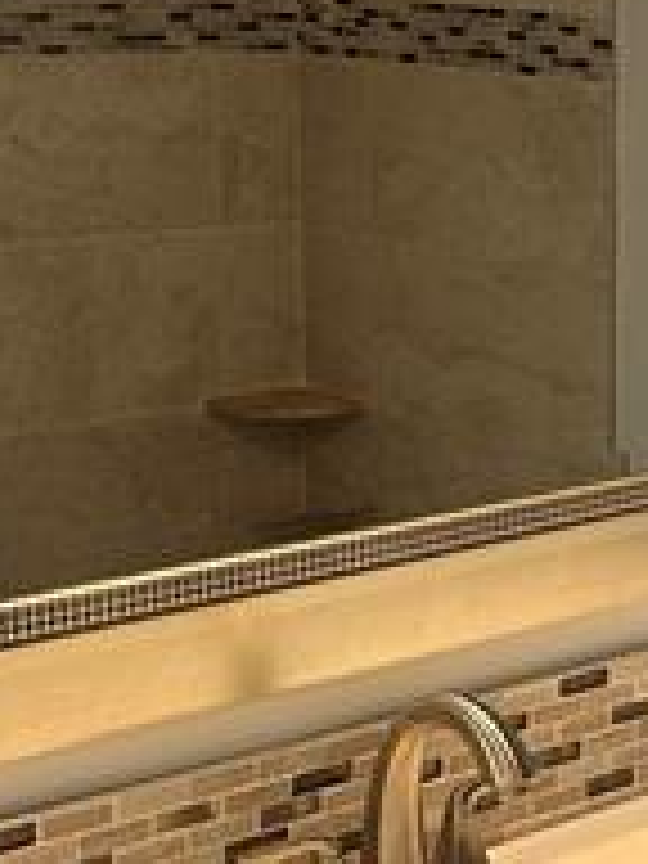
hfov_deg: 14.2
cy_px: 292
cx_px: 1026
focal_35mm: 96
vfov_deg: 20.4
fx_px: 2396
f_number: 1.78
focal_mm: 6.86
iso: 125
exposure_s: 1/121
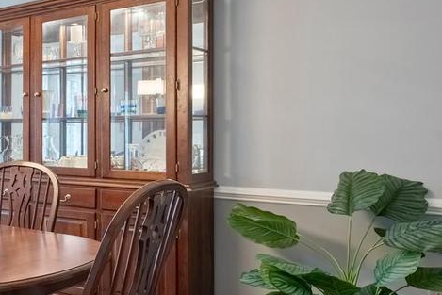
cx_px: -160
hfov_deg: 31.9
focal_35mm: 43
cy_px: 115
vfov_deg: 31.1
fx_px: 528
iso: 500
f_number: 8
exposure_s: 1/320
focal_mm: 14
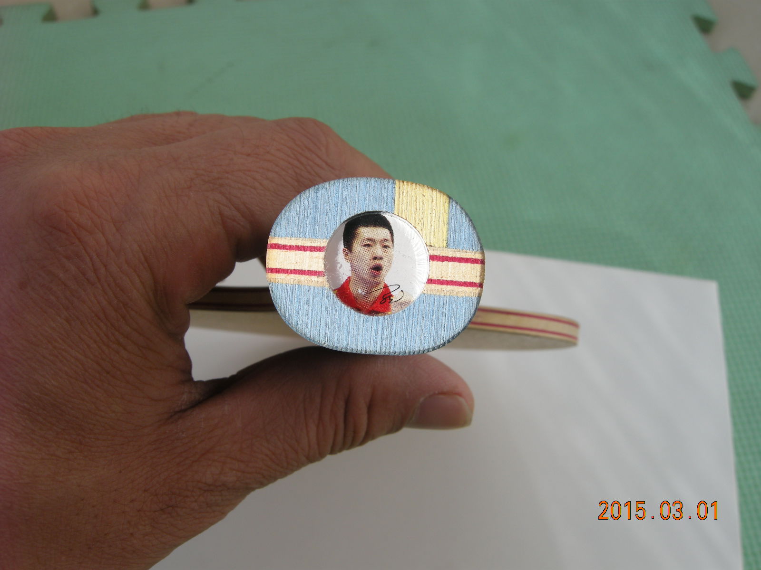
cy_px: 285
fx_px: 769
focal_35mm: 35
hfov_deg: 52.6
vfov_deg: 40.7
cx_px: 380
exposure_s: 1/208
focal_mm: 7.5
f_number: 5.4
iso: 64
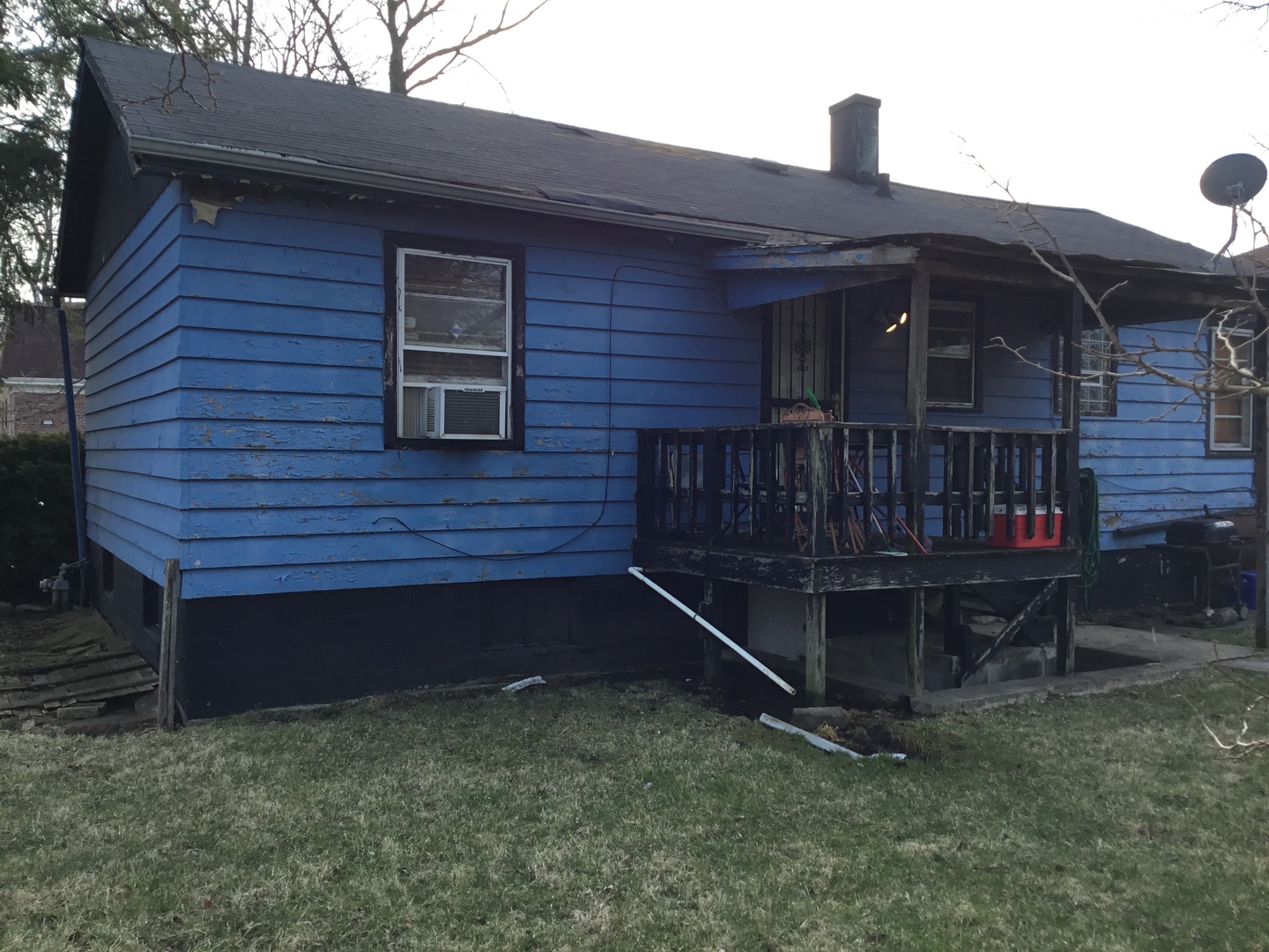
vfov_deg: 45.4
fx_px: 1136
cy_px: 476
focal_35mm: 31
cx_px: 634
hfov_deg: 58.4
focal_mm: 3.3
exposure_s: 1/426
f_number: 2.4
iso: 25
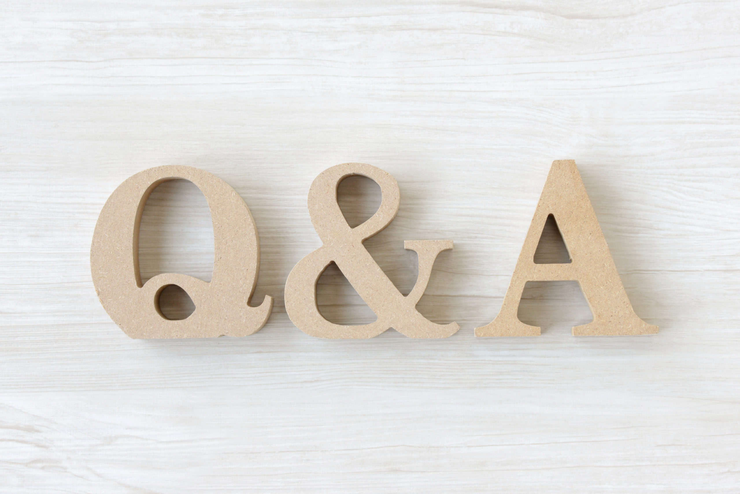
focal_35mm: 90
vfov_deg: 15.2
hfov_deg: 22.6
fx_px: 1851
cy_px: 247
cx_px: 370
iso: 800
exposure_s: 1/50
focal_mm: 90
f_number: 9
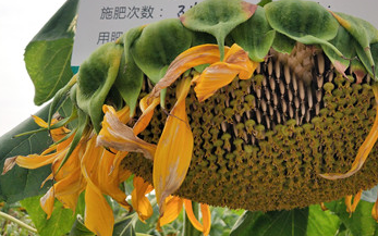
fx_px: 453
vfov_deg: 28.8
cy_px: 59
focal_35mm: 44
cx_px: 246
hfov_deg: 44.7
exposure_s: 1/1713
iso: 151
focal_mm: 3.95
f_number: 1.8
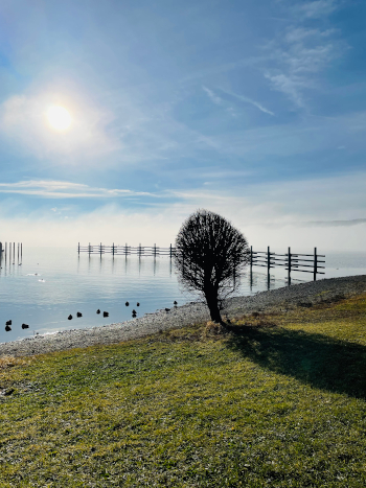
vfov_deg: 67.3
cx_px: 183
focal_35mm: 26
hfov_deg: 53.0
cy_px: 244
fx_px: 367
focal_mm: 4.2
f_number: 1.6
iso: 32
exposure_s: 1/17241
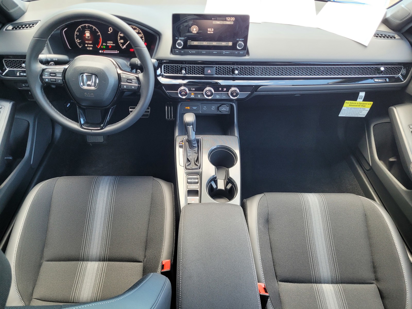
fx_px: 309
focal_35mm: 26
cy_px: 154
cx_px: 206
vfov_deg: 53.1
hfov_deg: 67.3
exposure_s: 1/120
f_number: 1.8
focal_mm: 5.4
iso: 200
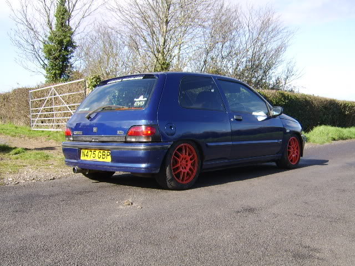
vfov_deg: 45.4
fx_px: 318
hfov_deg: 58.4
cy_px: 133
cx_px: 178
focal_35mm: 31
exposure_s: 1/324
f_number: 4
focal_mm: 8.13
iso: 71
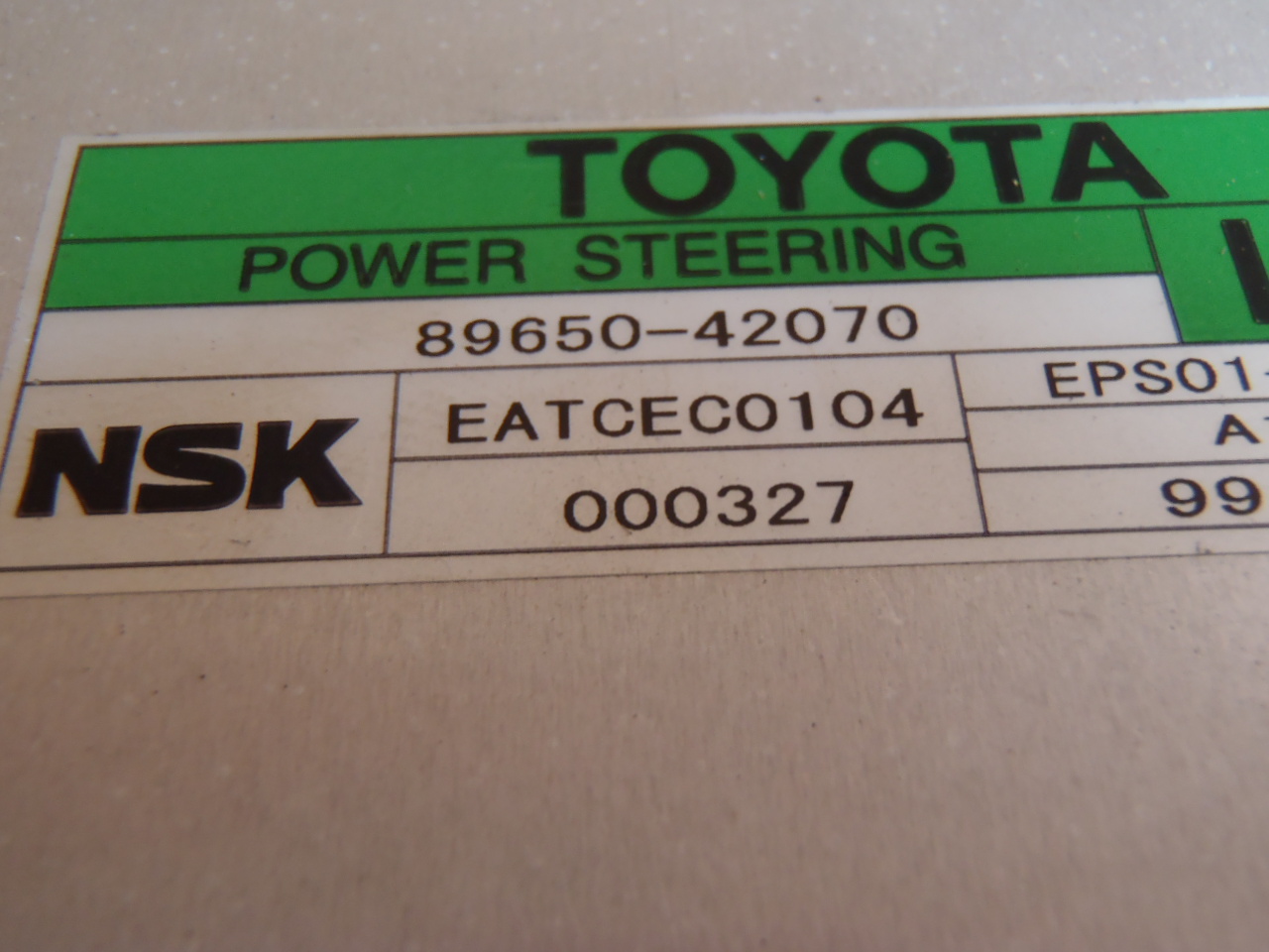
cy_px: 476
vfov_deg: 38.7
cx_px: 634
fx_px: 1356
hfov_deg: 50.1
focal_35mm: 37
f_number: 4.7
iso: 200
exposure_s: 1/6
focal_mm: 6.64
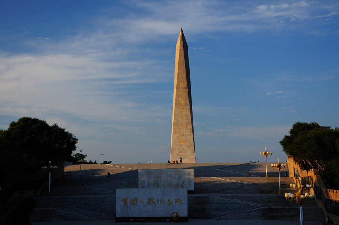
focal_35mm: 63
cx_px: 170
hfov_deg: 31.9
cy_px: 112
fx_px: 592
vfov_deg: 21.5
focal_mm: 42
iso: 200
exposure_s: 1/250
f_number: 6.3
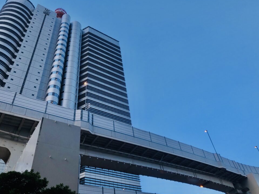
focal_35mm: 30
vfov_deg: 46.8
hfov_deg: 60.0
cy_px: 101
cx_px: 134
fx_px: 224
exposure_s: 1/17
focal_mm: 3.99
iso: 40
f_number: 1.8
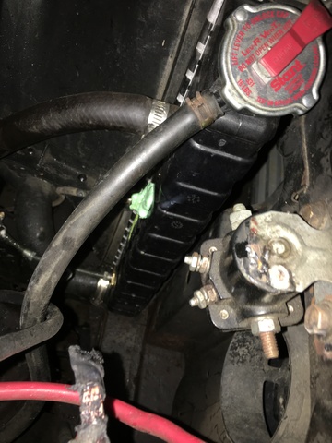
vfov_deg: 61.7
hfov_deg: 48.2
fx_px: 371
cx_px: 166
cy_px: 222
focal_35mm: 29
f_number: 2.2
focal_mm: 4.15
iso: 50
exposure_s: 1/16
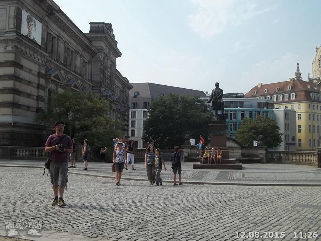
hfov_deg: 51.3
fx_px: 334
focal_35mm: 36
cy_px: 120
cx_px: 160
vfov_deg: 39.7
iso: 64
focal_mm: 6.5
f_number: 8
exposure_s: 1/160
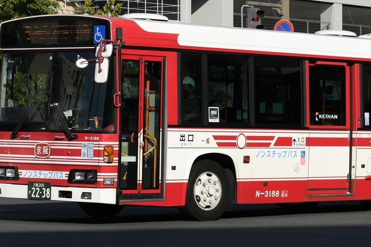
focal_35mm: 129
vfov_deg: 10.6
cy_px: 93
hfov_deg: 15.9
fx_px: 1329
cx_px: 247
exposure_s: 1/640
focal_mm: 50
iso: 100
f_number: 6.3
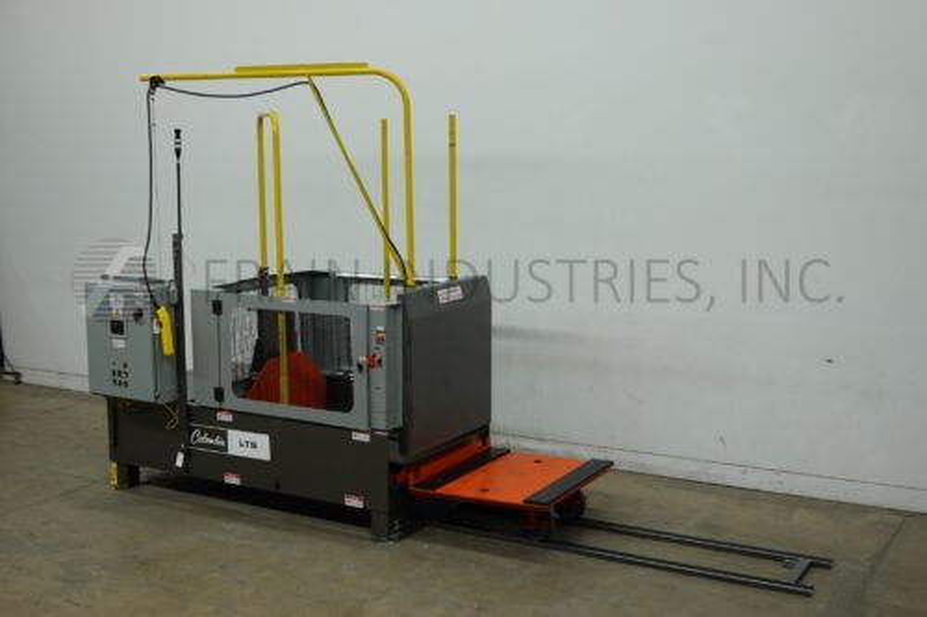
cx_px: 464
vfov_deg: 29.2
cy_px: 308
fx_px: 1184
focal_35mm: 46
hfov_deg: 42.8
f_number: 4
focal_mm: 16.86
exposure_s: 1/50
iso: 125
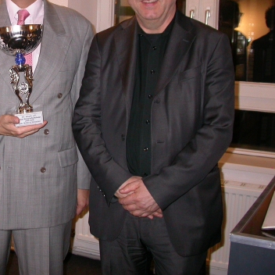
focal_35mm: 61
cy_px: 89
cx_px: 30
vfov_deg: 28.0
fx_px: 548
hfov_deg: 27.2
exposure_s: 1/60
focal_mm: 7.85
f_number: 2.6
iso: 200
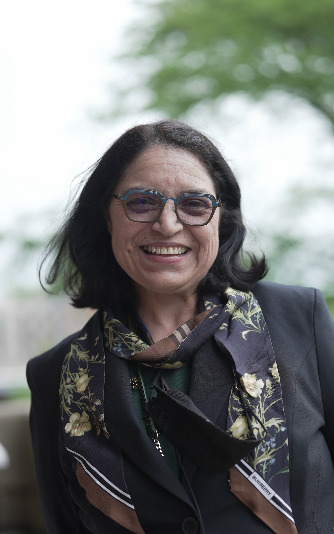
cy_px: 294
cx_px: 194
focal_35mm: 72
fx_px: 1049
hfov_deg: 18.1
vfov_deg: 28.6
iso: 200
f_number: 1.6
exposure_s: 1/800
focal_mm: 50
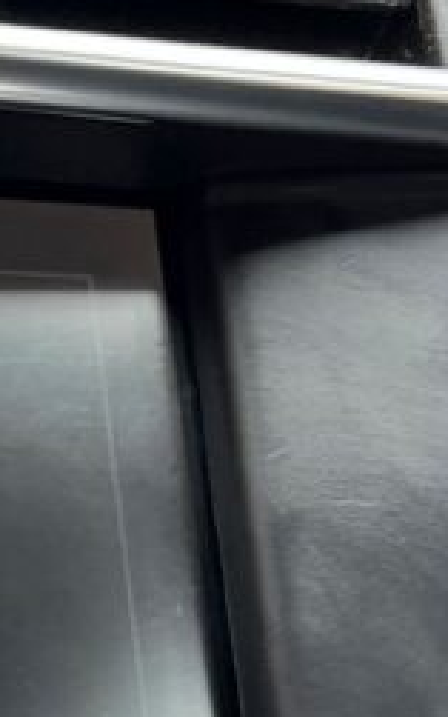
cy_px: 583
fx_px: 1718
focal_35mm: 88
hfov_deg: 13.1
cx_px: -417
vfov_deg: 23.2
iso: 40
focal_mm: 5.1
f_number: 1.6
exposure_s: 1/122
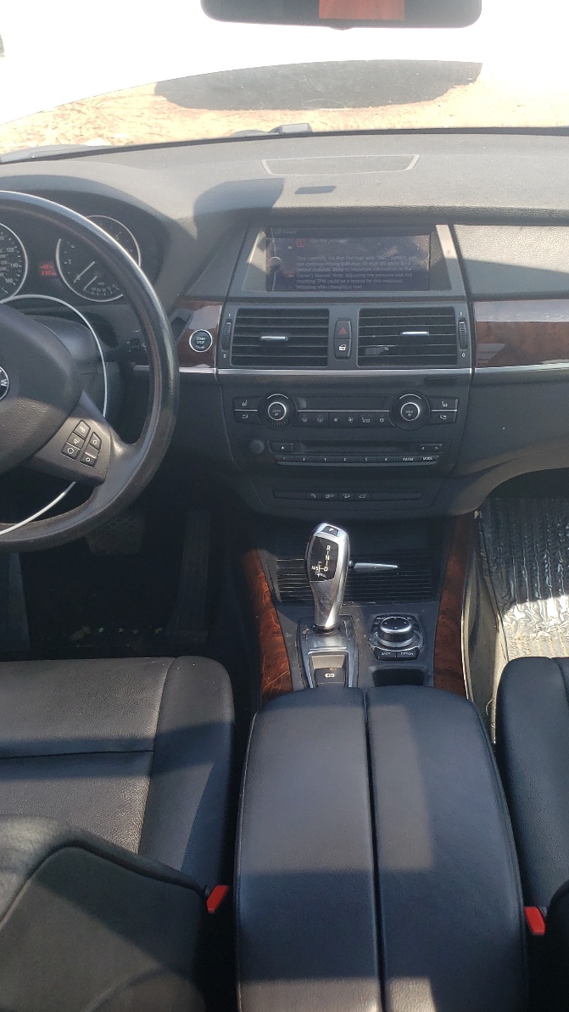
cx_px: 318
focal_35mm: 38
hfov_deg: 31.2
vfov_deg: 52.8
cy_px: 506
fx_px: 1019
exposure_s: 1/435
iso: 50
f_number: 1.5
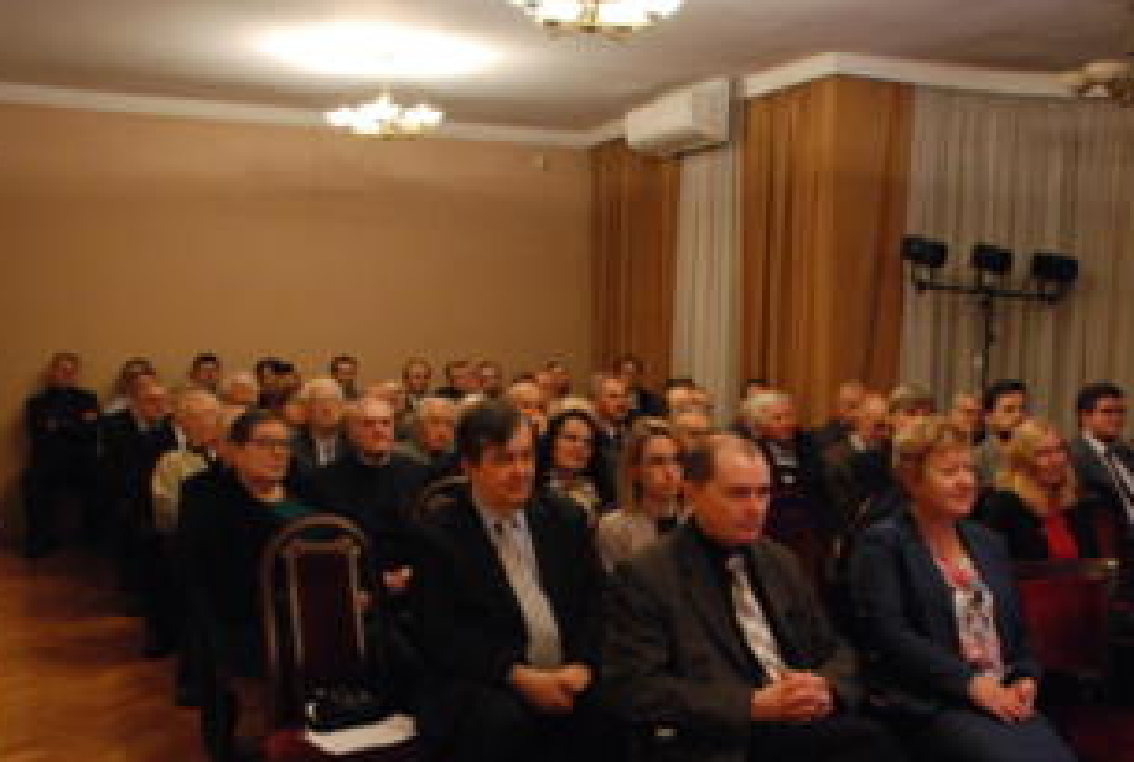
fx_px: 1389
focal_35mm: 44
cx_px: 751
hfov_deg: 43.8
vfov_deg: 30.3
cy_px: 550
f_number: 3.5
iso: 1600
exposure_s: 1/20
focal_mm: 20
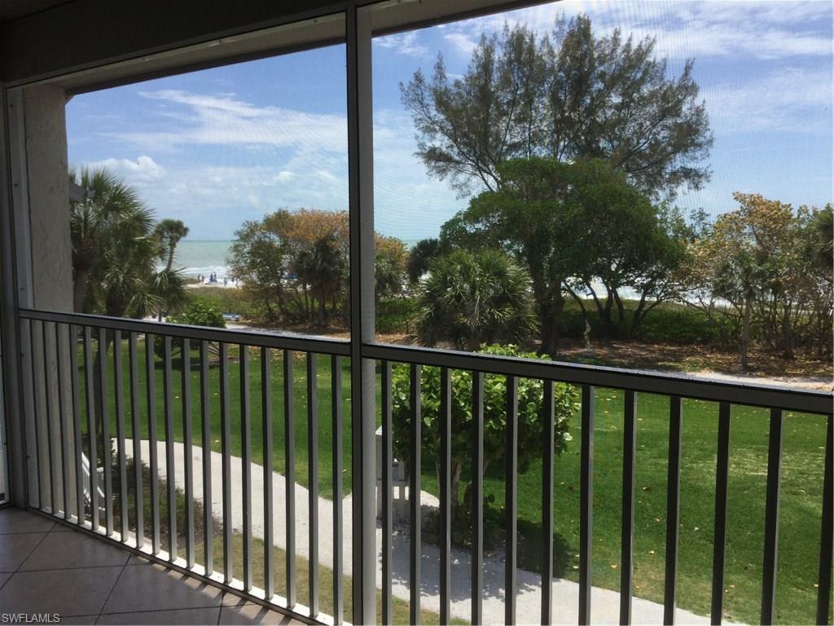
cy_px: 313
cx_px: 417
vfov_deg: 45.4
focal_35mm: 31
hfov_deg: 58.4
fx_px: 747
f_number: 2.4
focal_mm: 3.3
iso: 25
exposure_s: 1/1006
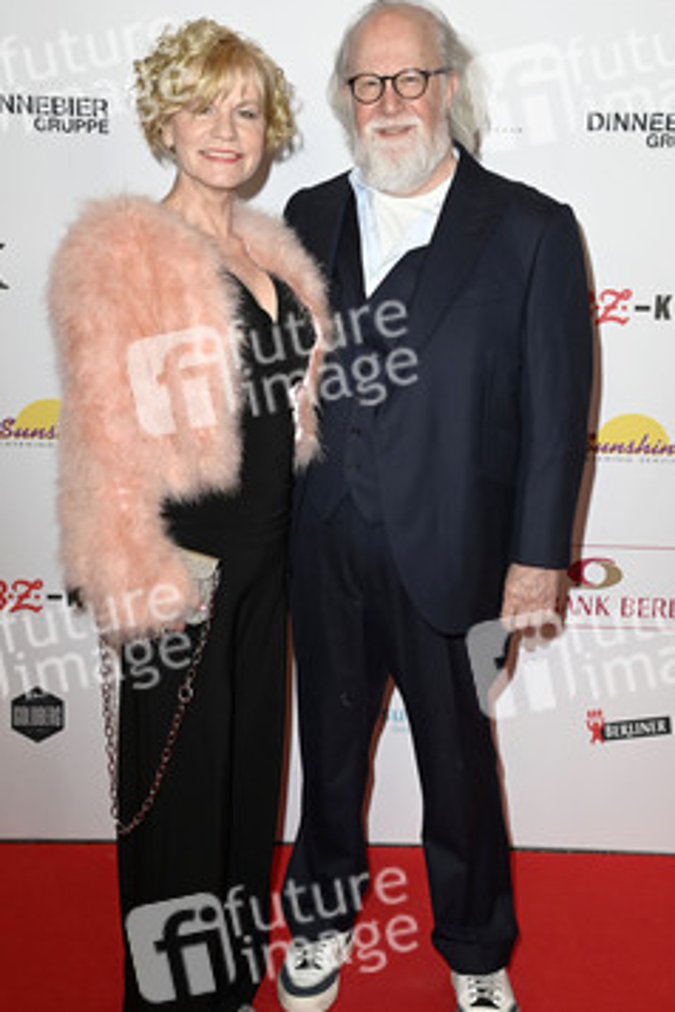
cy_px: 510
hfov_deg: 24.2
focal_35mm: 56
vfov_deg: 35.6
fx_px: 1575
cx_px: 355
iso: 640
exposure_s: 1/250
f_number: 5.6
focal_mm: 50
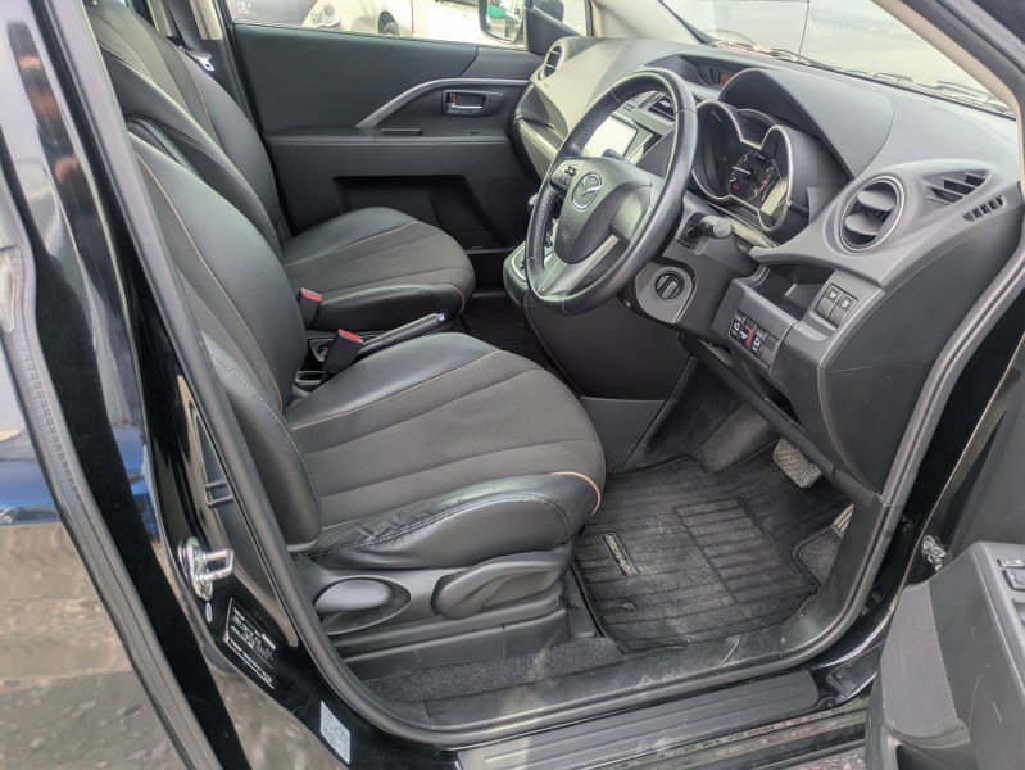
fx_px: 741
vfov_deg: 54.9
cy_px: 385
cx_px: 512
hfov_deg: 69.4
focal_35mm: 25
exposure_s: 1/288
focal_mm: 5.43
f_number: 1.89
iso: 43
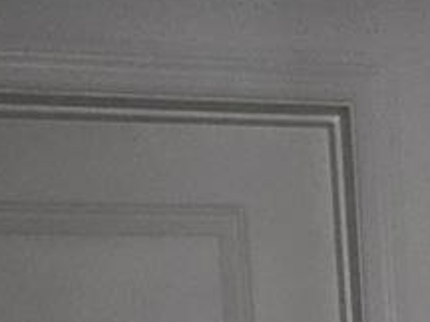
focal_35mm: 109
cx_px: 388
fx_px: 1354
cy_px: 654
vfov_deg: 12.0
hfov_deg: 17.8
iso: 1000
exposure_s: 1/24
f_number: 1.8
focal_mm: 5.54
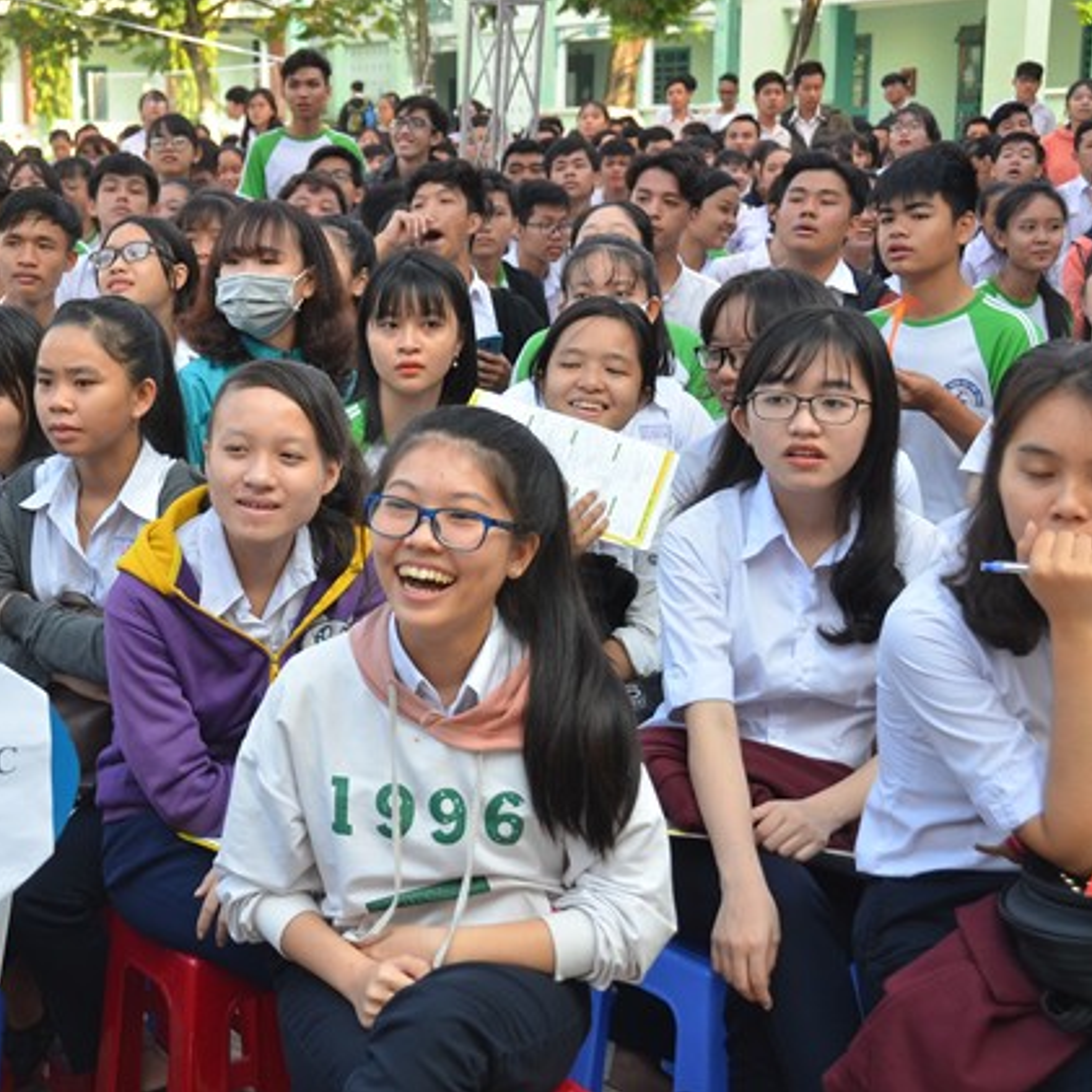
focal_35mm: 68
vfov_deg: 25.5
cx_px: 353
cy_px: 545
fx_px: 2414
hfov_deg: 25.3
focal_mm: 35
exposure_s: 1/100
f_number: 5.6
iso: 200
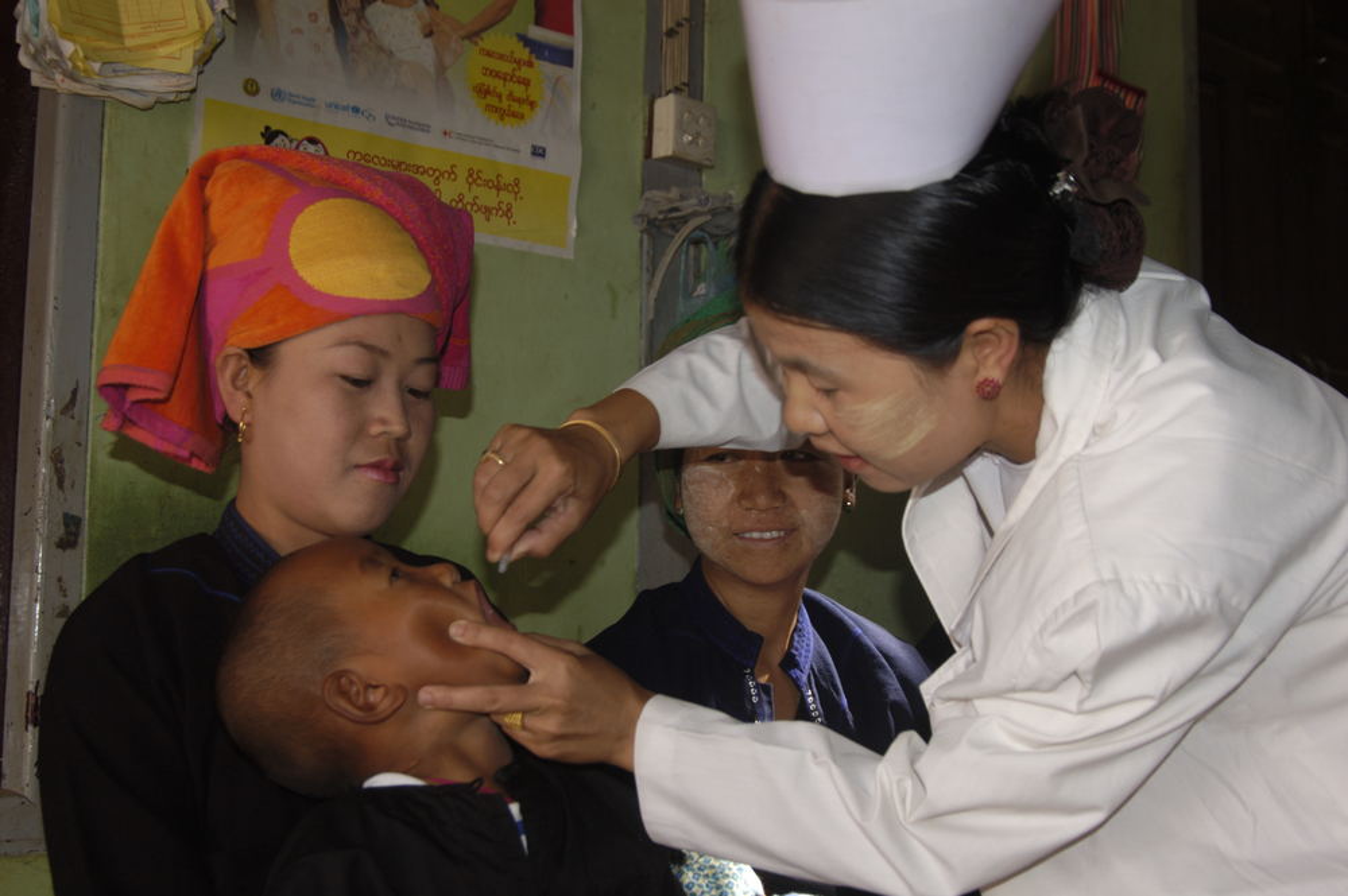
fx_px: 1796
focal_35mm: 48
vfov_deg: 28.0
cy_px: 448
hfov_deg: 41.1
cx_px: 674
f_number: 5
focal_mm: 32
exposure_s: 1/60
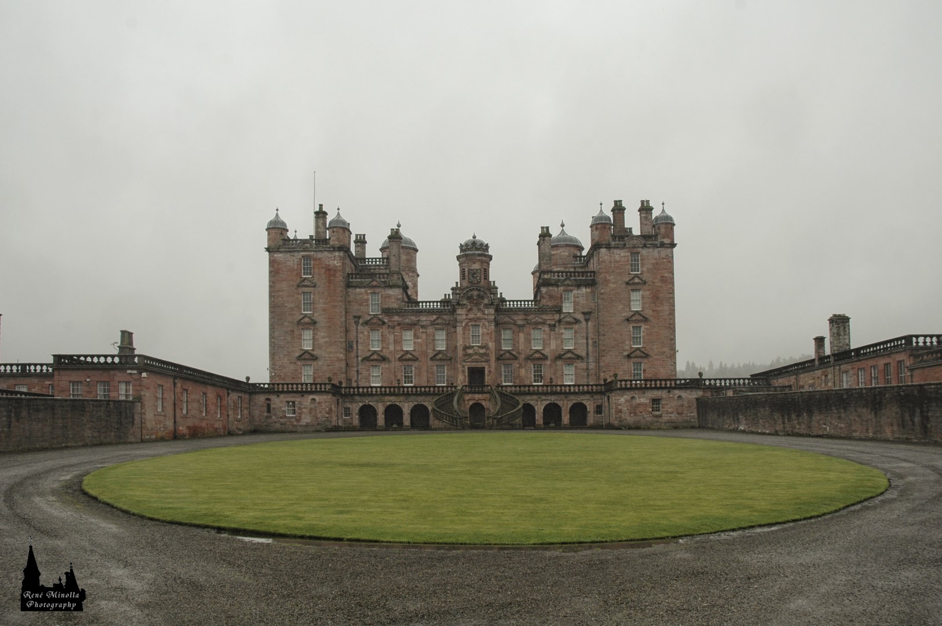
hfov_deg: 67.4
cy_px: 313
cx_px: 471
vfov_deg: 47.9
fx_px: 706
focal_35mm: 27
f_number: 7.1
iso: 200
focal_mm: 18
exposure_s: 1/200
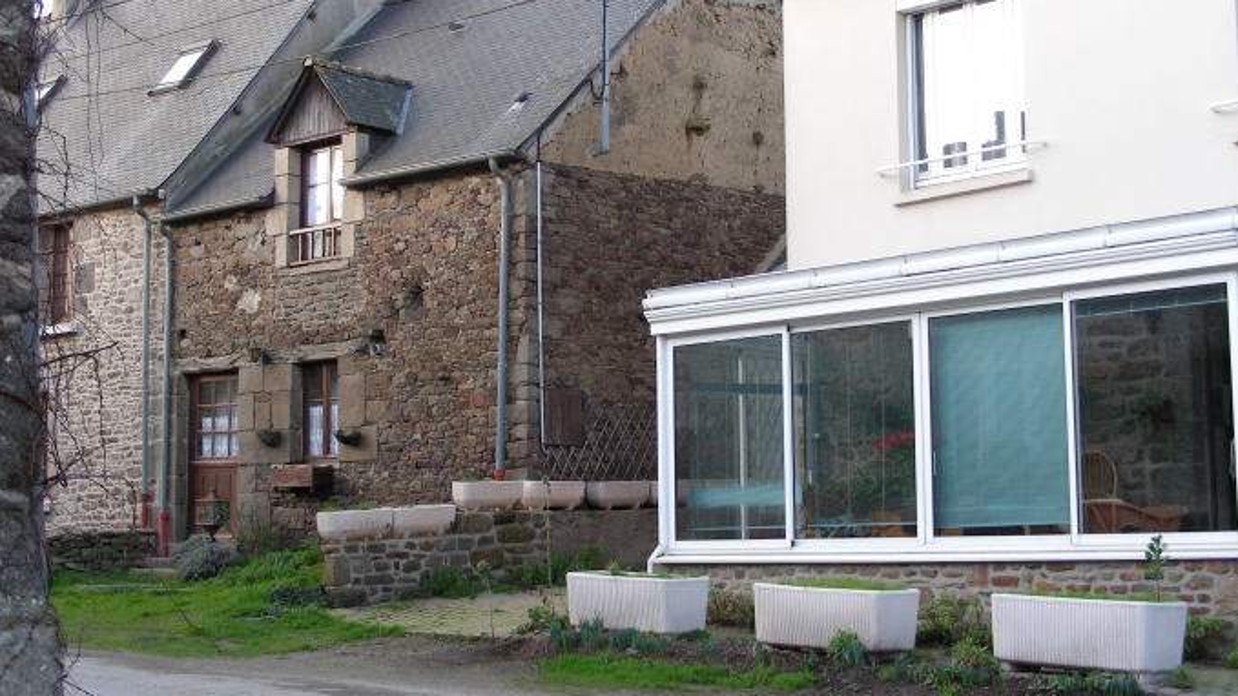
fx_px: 1904
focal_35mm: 58
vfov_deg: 20.7
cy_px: 288
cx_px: 618
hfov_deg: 36.0
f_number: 3.5
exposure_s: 1/63
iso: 50
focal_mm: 8.8
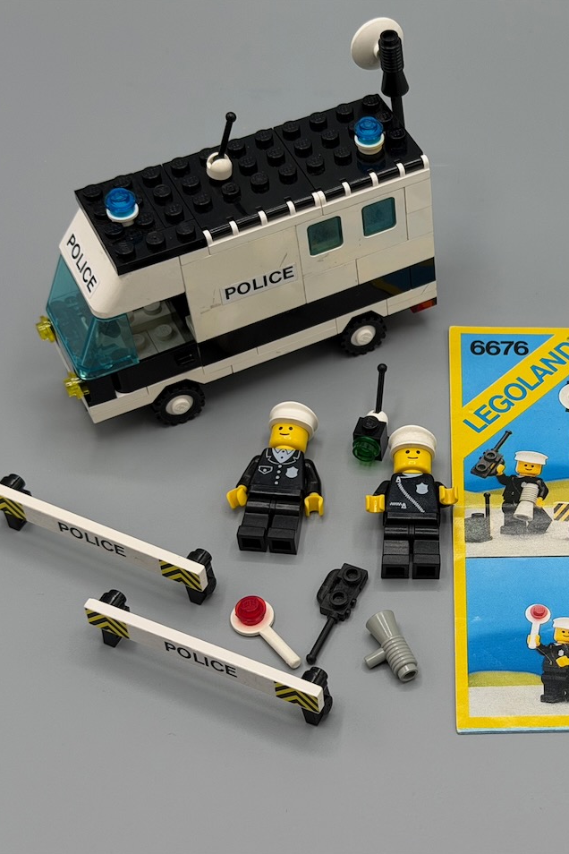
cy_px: 427
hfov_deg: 19.9
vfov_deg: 30.1
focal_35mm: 67
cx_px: 505
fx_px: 1588
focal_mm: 6.76
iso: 64
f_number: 1.78
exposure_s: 1/706
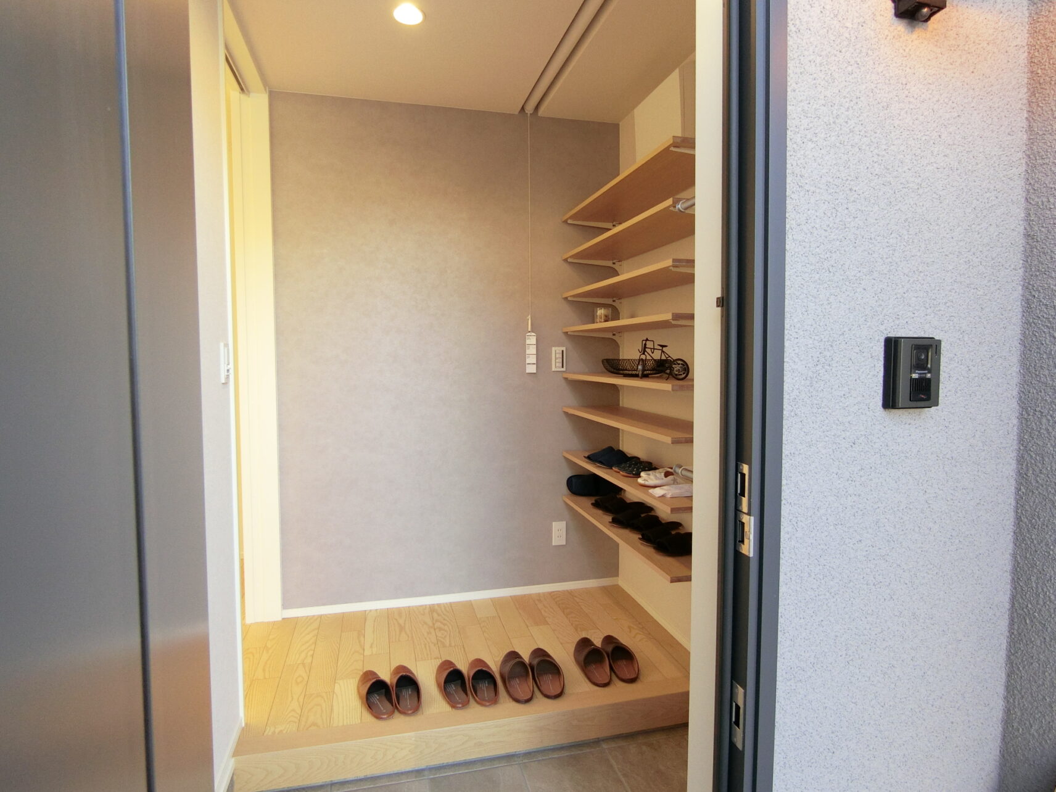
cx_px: 528
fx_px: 580
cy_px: 396
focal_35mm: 19
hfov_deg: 84.7
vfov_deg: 68.7
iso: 320
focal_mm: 4.06
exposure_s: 1/125
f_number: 2.7
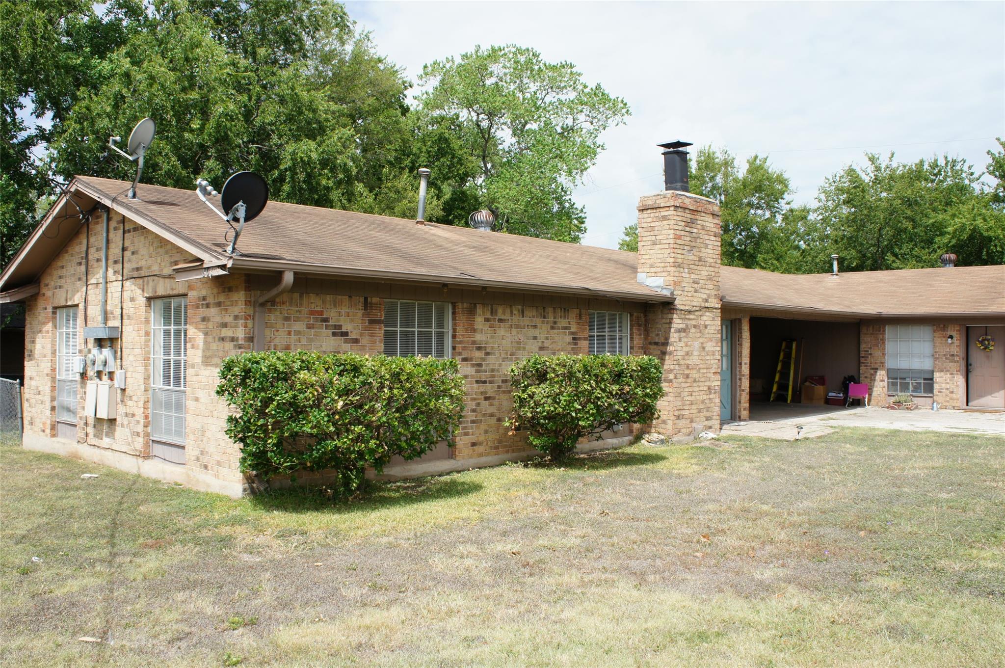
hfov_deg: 64.6
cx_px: 502
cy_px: 334
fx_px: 795
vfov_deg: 45.6
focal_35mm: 28
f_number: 11
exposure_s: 1/250
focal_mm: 19
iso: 250
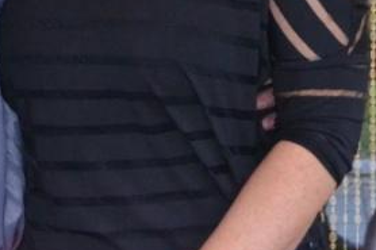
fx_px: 1962
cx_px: 57
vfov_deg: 7.1
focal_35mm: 188
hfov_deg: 10.9
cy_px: -178
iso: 2800
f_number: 5
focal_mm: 34
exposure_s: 1/60
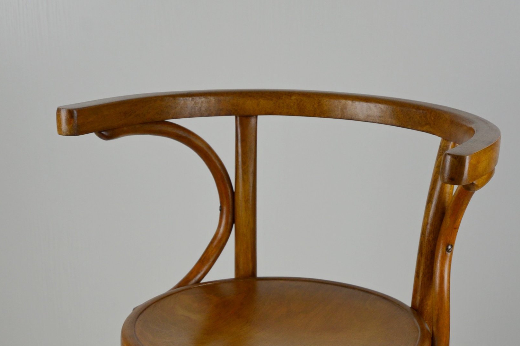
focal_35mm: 80
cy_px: 354
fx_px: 1152
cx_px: 259
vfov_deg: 16.7
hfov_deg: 25.4
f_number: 5.6
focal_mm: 35
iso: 360
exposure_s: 1/125
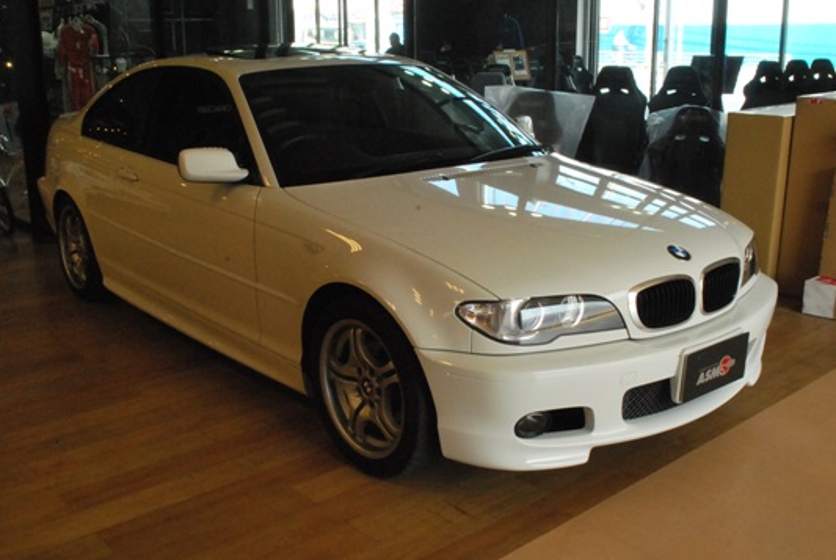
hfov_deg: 51.8
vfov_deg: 36.0
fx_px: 860
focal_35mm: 37
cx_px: 409
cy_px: 276
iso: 1600
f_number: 20
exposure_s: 1/30
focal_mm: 22
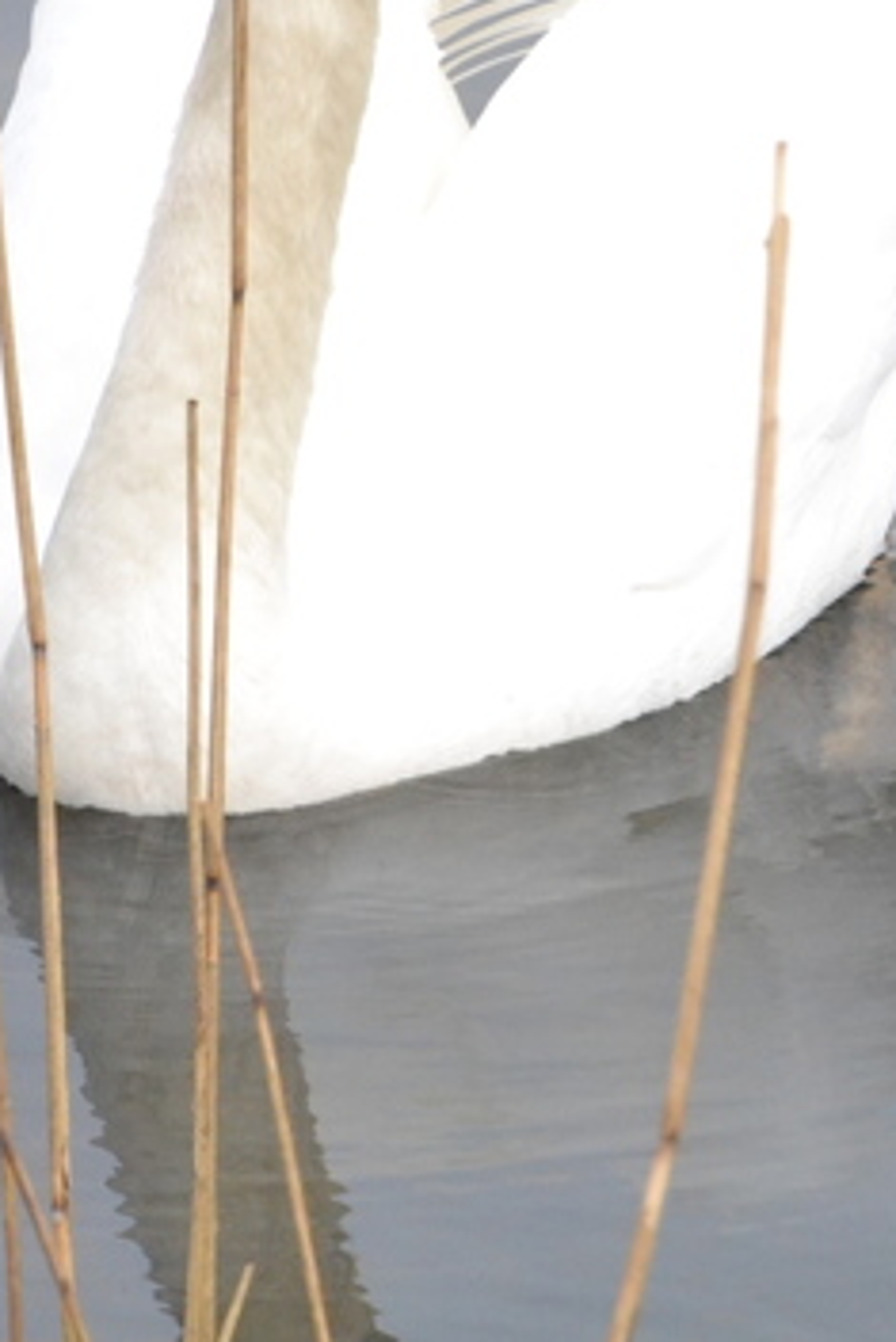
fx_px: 19244
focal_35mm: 516
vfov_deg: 4.0
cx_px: 456
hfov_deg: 2.7
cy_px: 297
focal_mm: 220
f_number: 29
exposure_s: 1/320
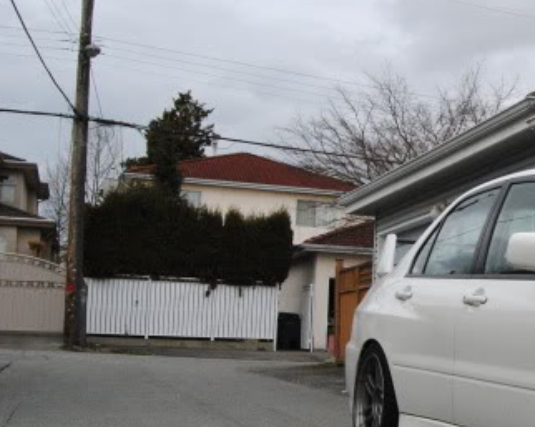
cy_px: 263
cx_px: 659
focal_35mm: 63
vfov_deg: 24.1
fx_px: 997
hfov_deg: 26.4
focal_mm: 18
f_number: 11
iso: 800
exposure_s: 1/500
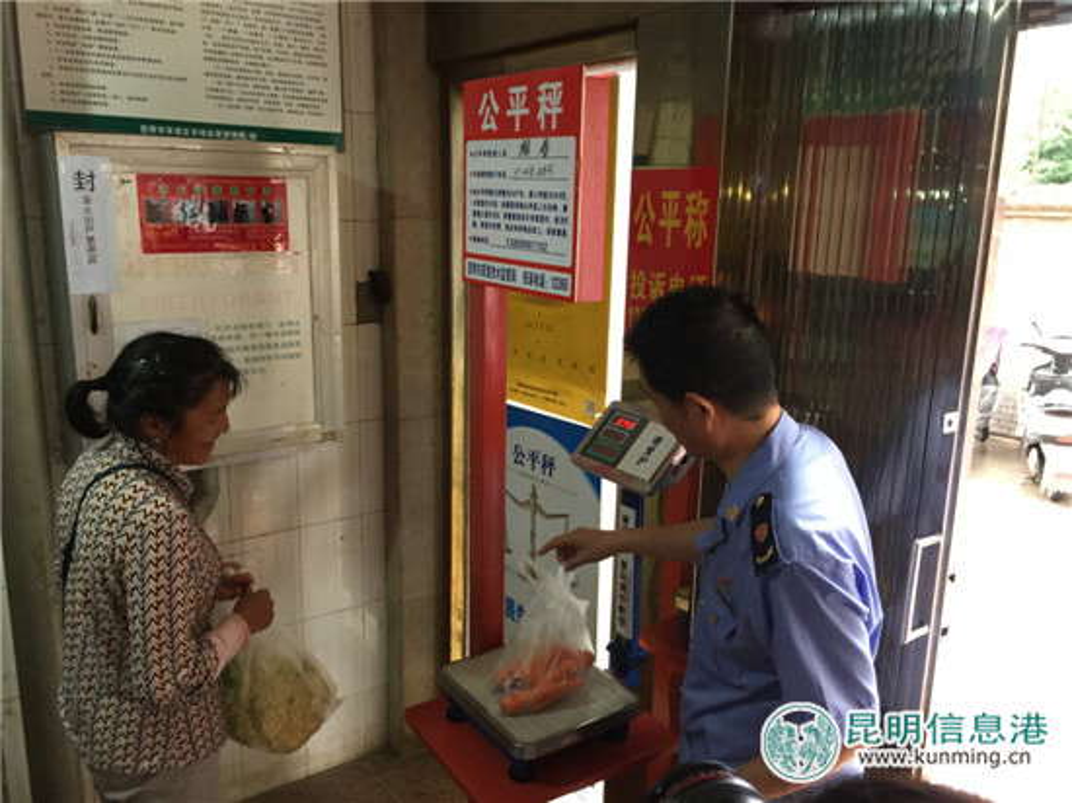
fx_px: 898
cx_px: 536
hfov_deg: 61.7
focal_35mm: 29
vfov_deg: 48.2
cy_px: 402
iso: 200
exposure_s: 1/33
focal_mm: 4.15
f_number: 2.2
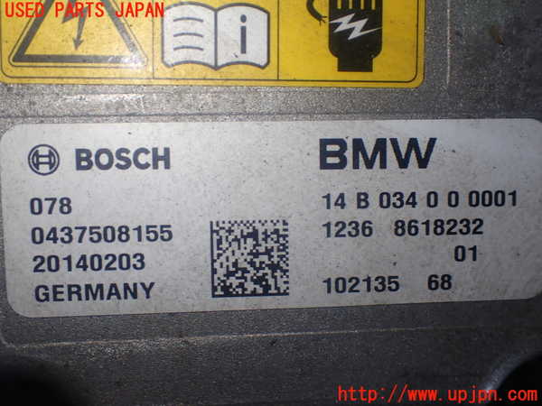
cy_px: 203
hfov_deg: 45.8
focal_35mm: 41
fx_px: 642
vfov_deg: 35.1
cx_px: 271
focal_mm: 7.31
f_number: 2.8
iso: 100
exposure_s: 1/80
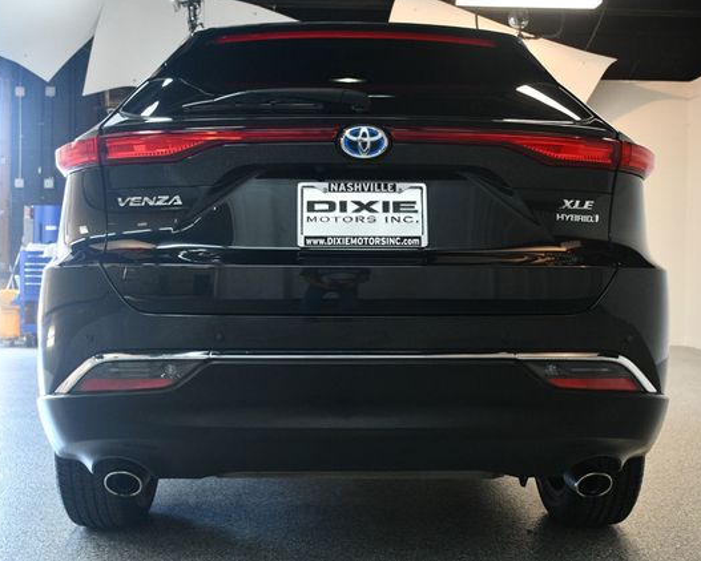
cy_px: 279
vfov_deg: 36.5
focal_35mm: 41
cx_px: 352
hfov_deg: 44.8
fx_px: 851
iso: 1600
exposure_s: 1/125
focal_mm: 24
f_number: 3.8
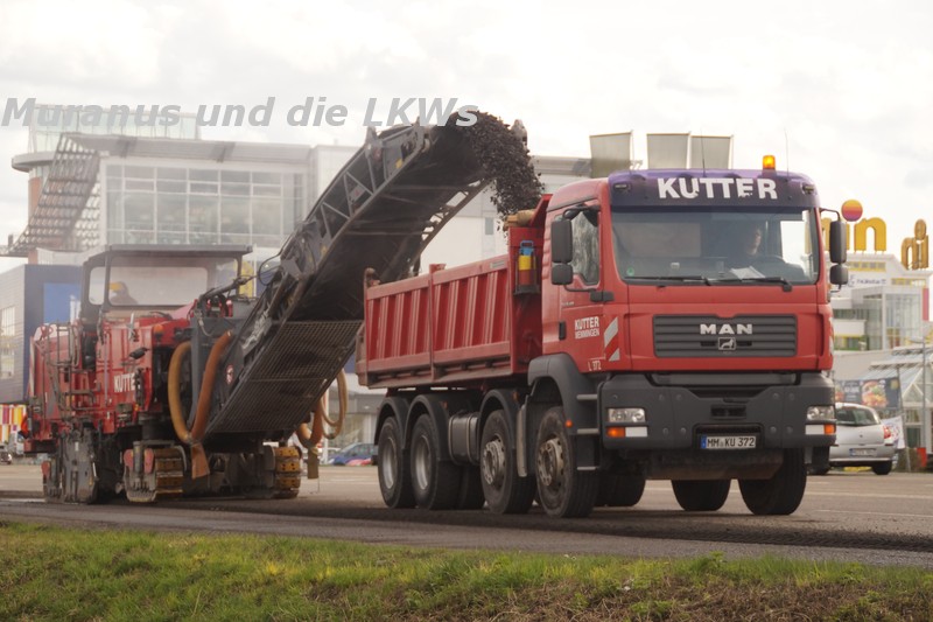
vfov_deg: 13.0
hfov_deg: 19.5
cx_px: 466
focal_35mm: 105
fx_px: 2721
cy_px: 311
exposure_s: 1/1000
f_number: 5
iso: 400
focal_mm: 70
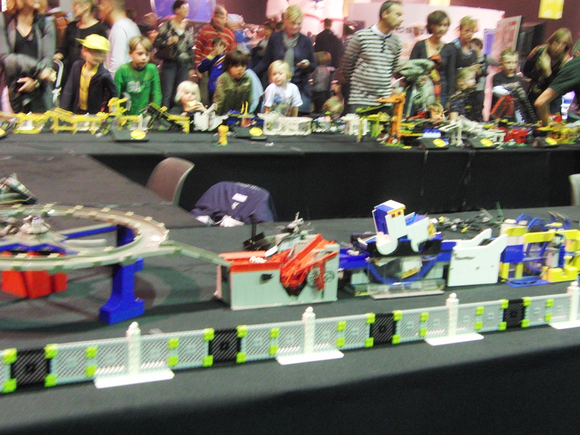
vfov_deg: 29.7
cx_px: 290
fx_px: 821
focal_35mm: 49
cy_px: 218
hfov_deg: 38.9
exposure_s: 1/4
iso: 400
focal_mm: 8.7
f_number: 3.3
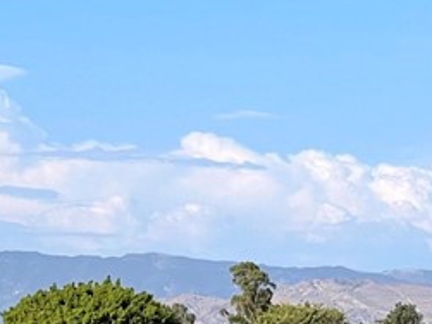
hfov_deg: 7.6
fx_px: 3256
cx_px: 93
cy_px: 222
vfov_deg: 5.7
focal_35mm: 261
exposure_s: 1/1488
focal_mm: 7.5
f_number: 2.2
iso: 20
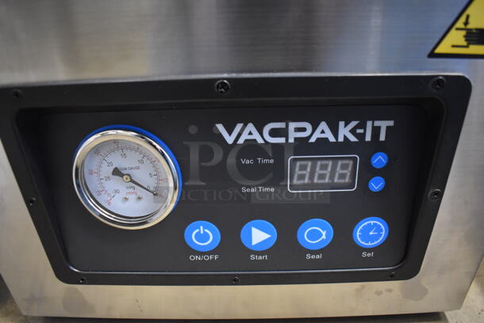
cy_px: 162
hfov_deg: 67.3
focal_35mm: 27
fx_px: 363
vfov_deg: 48.0
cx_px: 242
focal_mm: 18
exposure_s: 1/50
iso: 3200
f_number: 3.5
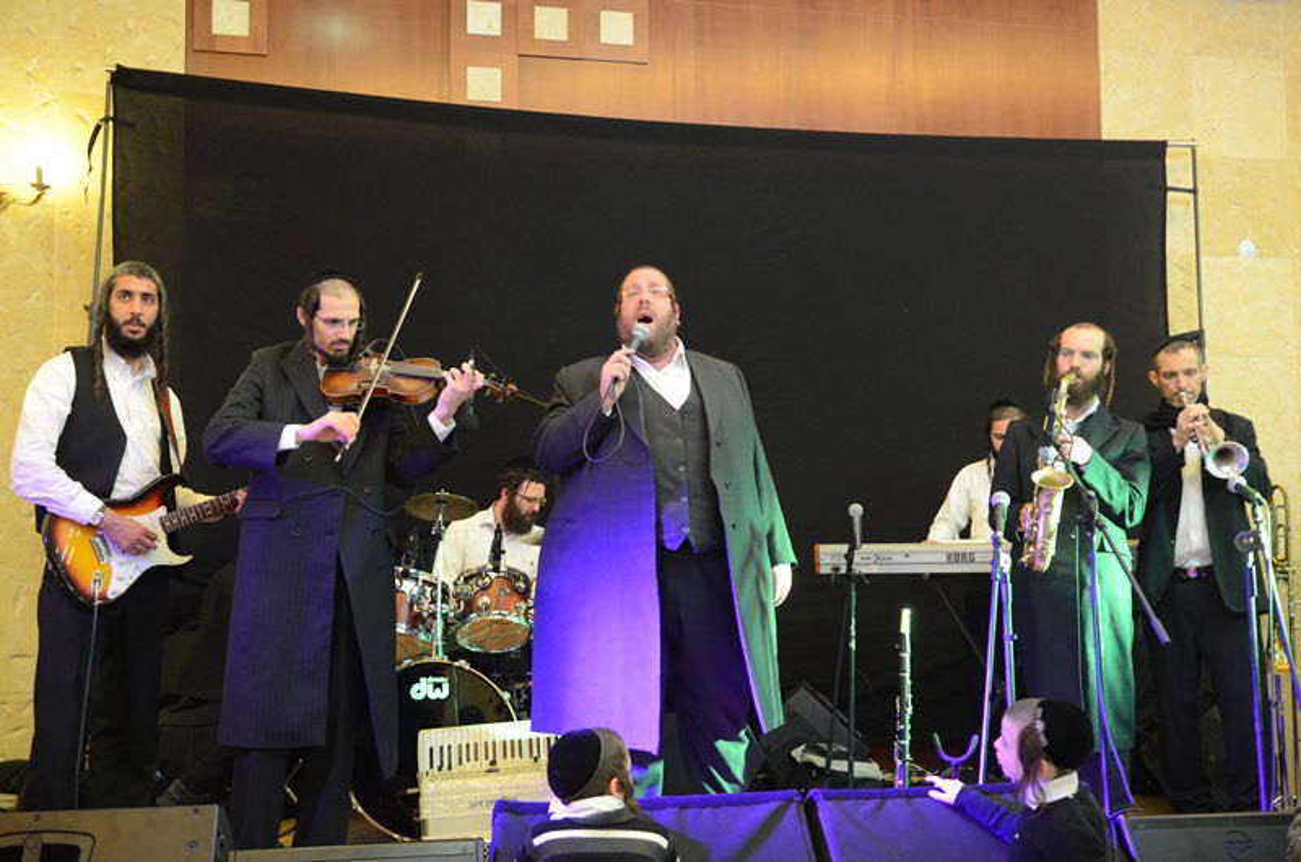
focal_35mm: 39
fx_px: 1407
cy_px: 431
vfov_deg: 34.1
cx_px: 650
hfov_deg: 49.6
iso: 2000
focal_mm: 26
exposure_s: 1/80
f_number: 2.8
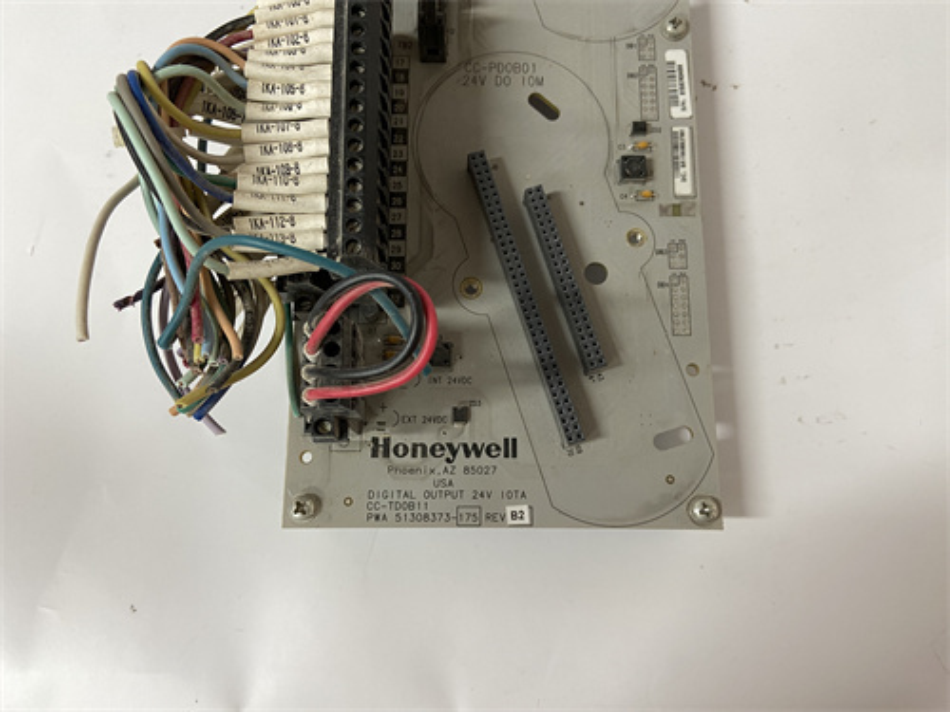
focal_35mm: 26
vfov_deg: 53.1
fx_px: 714
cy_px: 356
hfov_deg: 67.3
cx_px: 475
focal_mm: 4.25
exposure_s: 1/50
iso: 125
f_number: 1.8
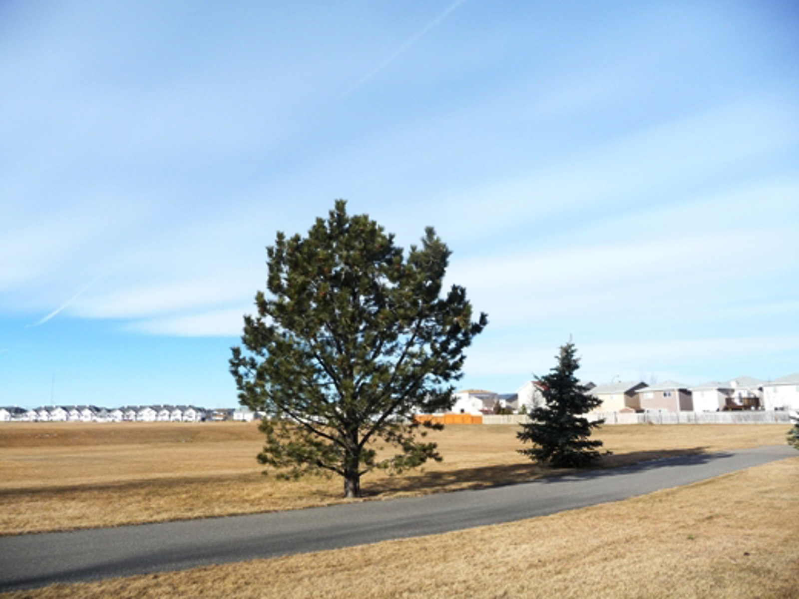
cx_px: 400
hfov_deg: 63.4
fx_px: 646
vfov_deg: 49.7
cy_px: 300
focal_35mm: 28
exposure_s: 1/640
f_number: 3.3
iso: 100
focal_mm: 4.7
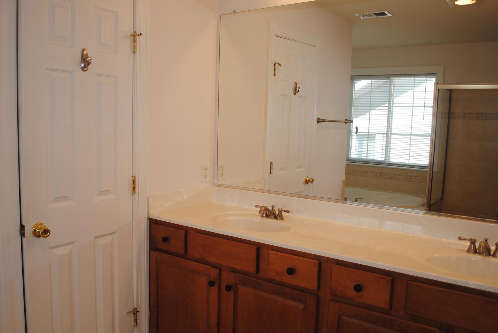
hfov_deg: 60.2
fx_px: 429
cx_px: 239
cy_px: 169
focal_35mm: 31
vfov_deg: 42.4
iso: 110
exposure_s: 1/125
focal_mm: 18
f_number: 3.5
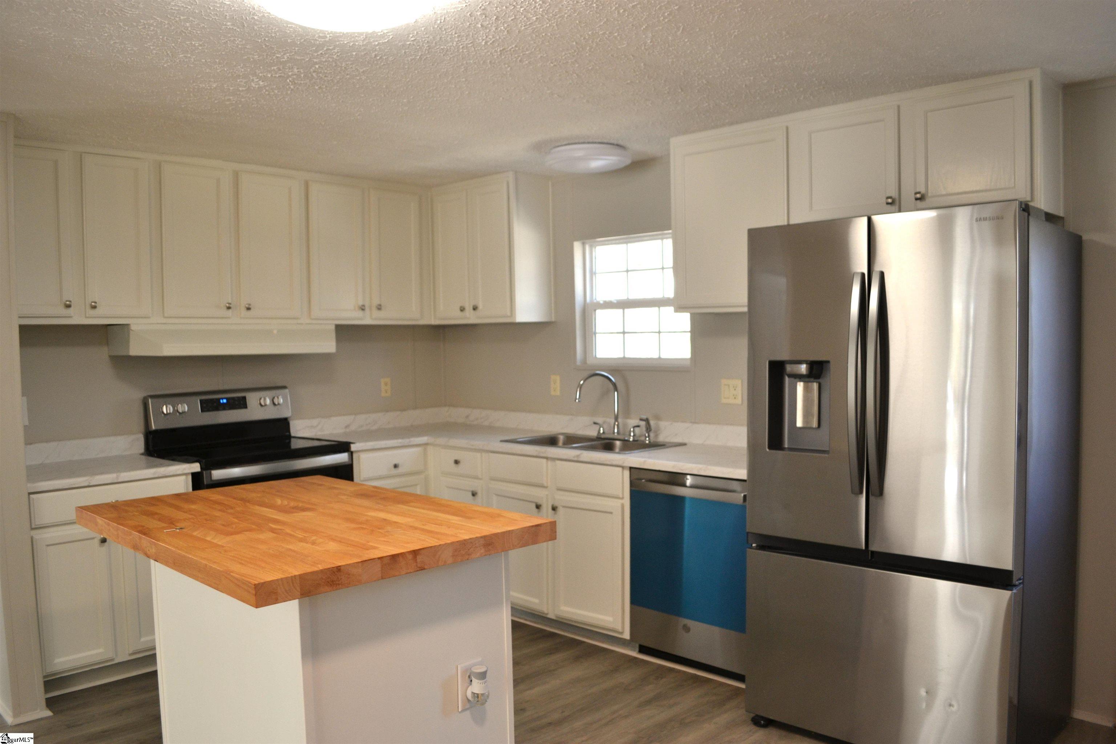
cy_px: 372
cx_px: 558
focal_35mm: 27
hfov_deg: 67.4
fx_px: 837
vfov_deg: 47.9
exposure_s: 1/60
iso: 400
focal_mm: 18
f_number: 4
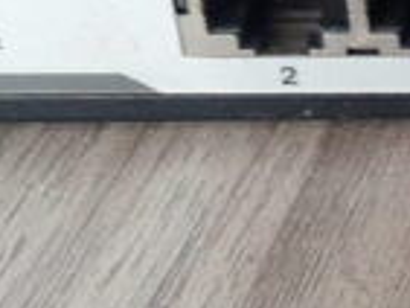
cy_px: 99
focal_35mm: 159
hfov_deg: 11.7
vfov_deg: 9.3
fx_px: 1885
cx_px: 692
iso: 80
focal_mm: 3.7
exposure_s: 1/33
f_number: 1.9
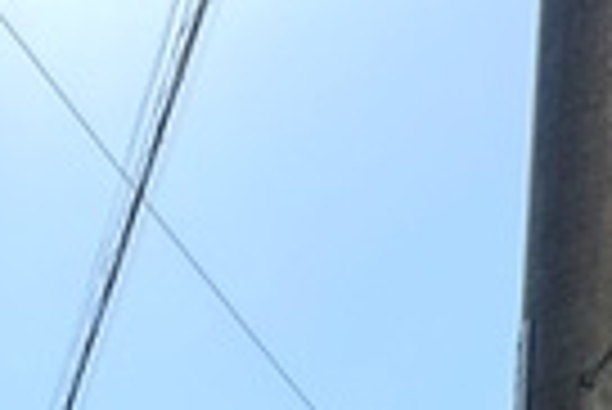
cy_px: 1174
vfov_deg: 11.7
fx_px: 1276
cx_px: -306
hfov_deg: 22.2
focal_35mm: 75
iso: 50
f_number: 2.2
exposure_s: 1/2083
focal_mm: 2.22
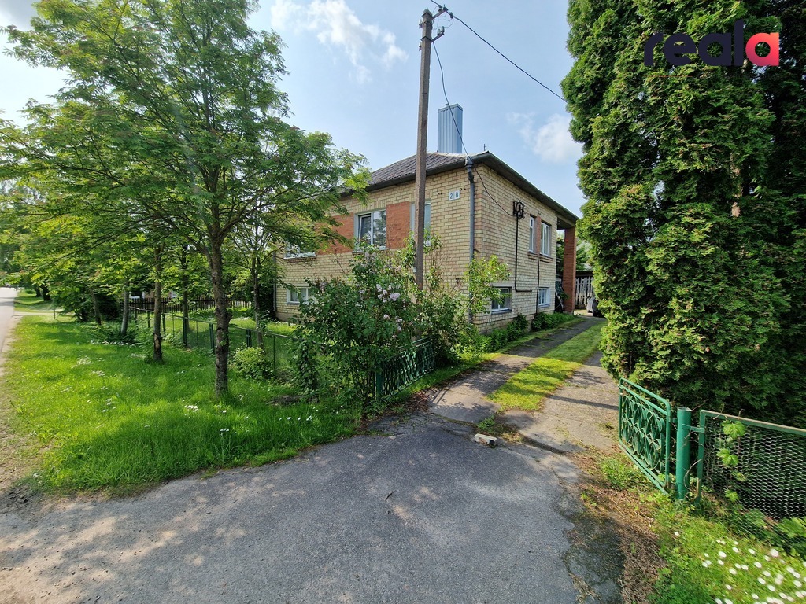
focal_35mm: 13
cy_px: 302
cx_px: 403
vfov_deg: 89.9
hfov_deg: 106.2
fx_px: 303
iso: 50
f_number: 2.2
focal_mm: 2.2
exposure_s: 1/2232
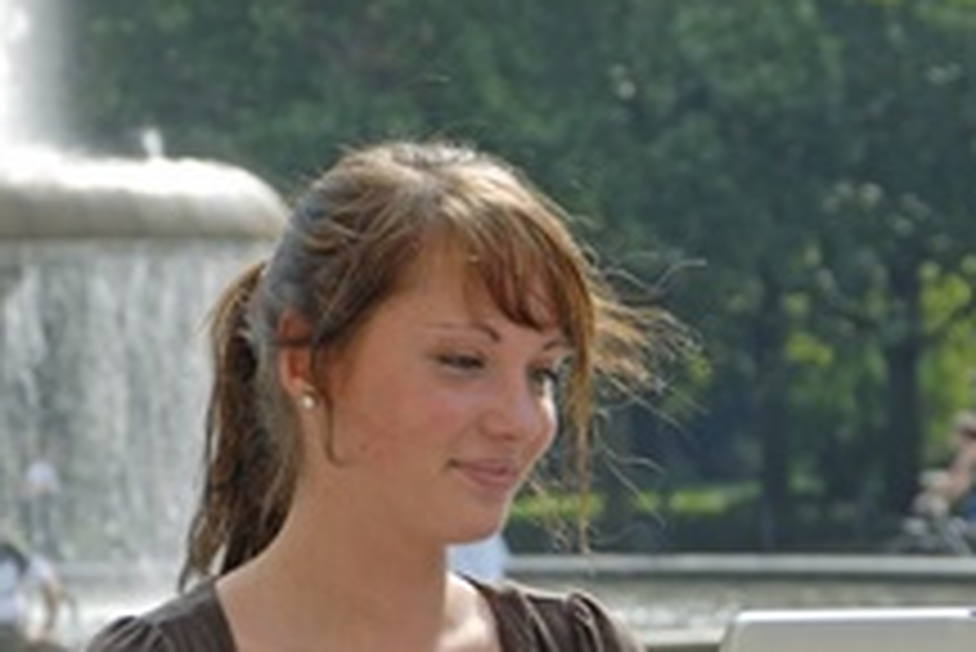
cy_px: 614
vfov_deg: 5.5
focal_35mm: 249
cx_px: 659
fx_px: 6754
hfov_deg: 8.3
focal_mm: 85
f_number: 7.1
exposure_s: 1/125
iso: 100
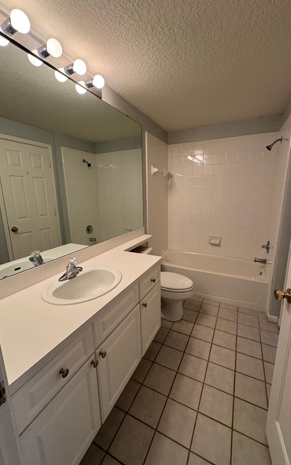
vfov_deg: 101.5
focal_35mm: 15
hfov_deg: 74.8
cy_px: 231
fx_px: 190
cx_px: 149
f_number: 2.2
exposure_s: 1/120
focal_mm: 2.22
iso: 250
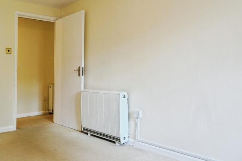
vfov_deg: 42.3
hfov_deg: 58.0
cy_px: 86
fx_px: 208
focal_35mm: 31
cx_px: 68
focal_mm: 17
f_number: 9
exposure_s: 1/20
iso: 640
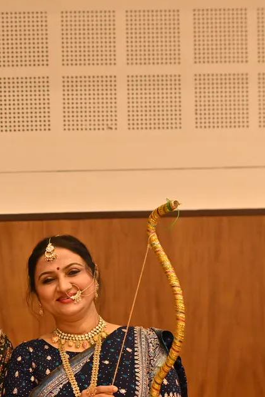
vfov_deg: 18.7
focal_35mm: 106
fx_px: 1170
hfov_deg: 12.5
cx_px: -94
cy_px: 407
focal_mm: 35
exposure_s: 1/200
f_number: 2.2
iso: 1250
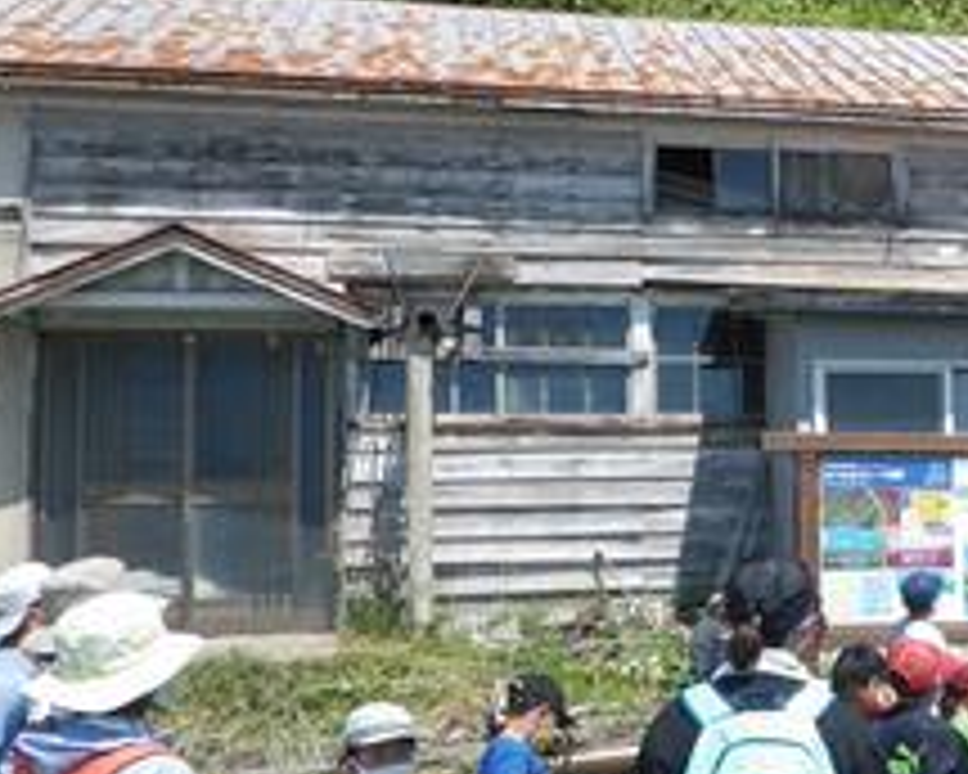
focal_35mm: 57
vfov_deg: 26.7
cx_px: 982
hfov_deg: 30.5
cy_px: 378
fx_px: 1633
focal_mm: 5
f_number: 4.2
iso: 80
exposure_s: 1/500
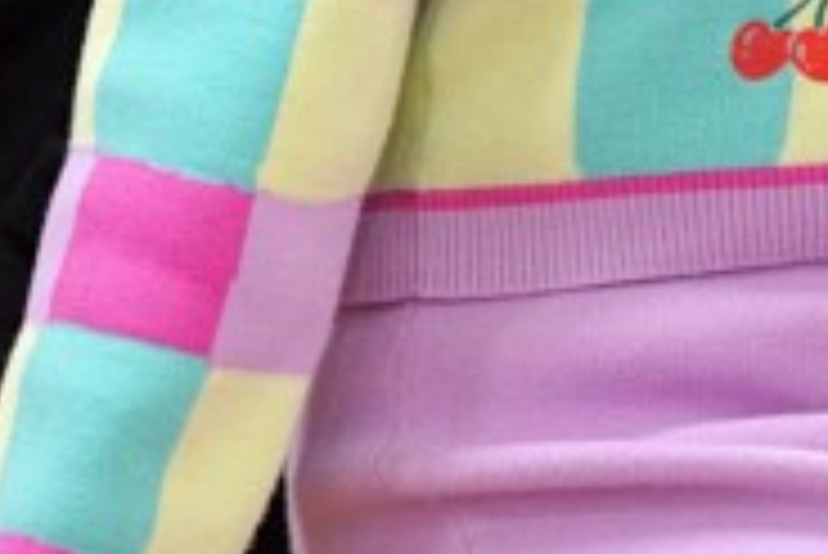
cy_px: -293
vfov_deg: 1.4
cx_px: 896
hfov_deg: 2.1
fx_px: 22488
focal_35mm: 977
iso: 2500
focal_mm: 200
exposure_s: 1/250
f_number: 4
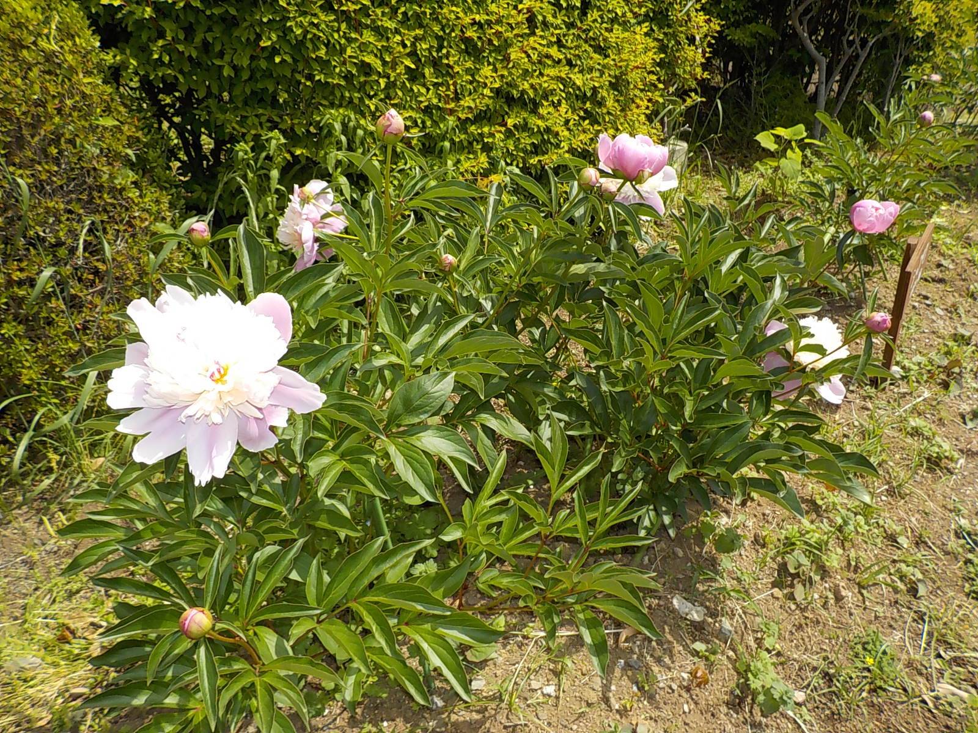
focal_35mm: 30
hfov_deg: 60.0
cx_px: 489
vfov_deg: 46.8
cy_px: 366
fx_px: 848
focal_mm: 4.1
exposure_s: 1/800
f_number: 3.3
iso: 125
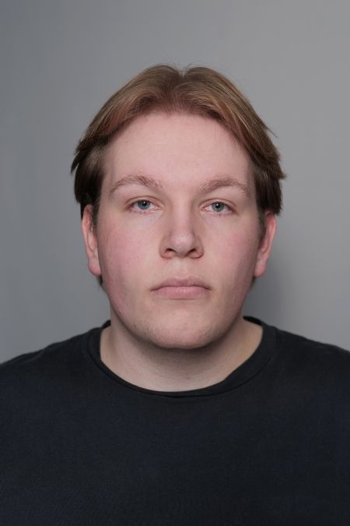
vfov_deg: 39.6
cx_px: 175
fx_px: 729
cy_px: 263
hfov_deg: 27.0
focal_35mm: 50
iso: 100
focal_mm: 50
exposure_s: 1/60
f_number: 4
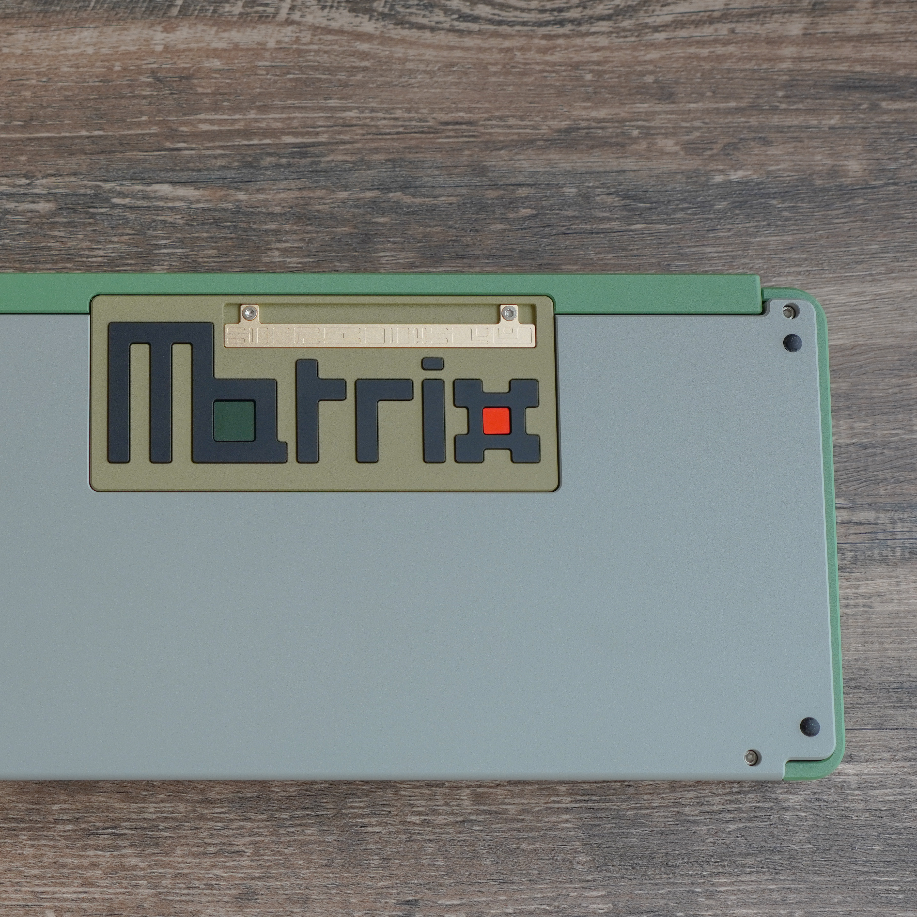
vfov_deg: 26.2
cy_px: 489
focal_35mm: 66
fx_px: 1969
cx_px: 185
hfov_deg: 25.8
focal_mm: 31
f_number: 4
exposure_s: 1/160
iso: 200
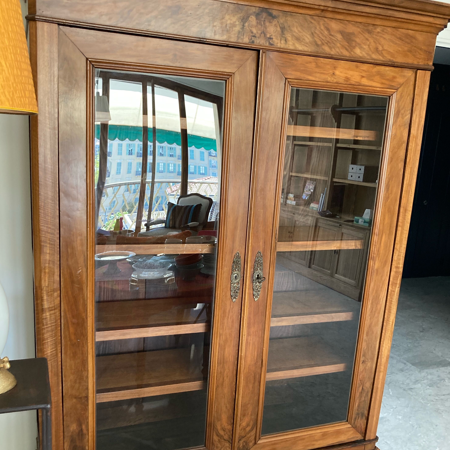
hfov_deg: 48.4
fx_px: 500
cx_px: 218
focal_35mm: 34
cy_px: 254
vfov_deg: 48.3
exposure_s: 1/60
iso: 160
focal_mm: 3.99
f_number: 1.8
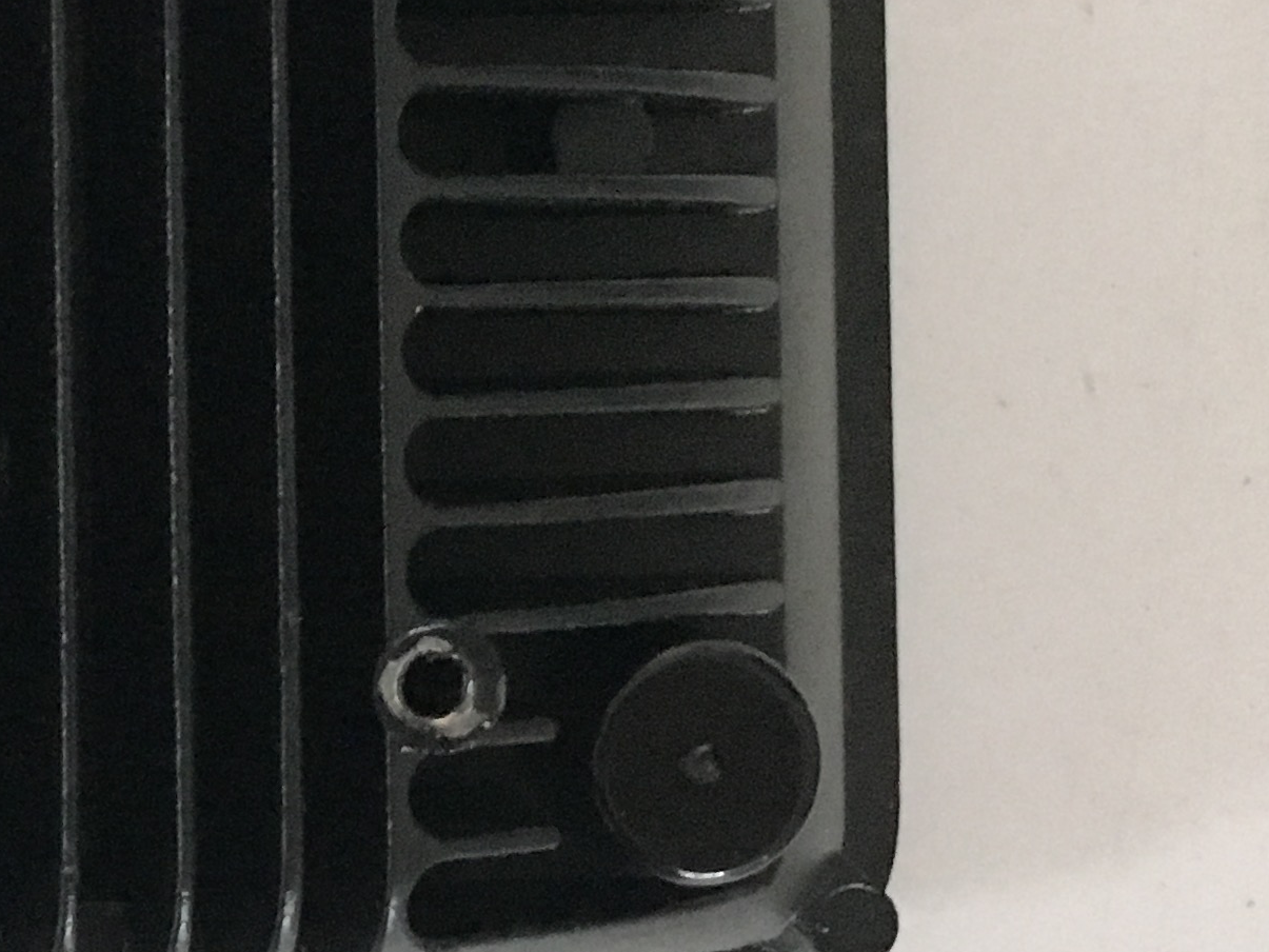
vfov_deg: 15.2
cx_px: -245
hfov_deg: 19.1
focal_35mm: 97
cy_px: 353
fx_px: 3556
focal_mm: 4.15
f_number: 2.2
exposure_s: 1/17
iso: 250
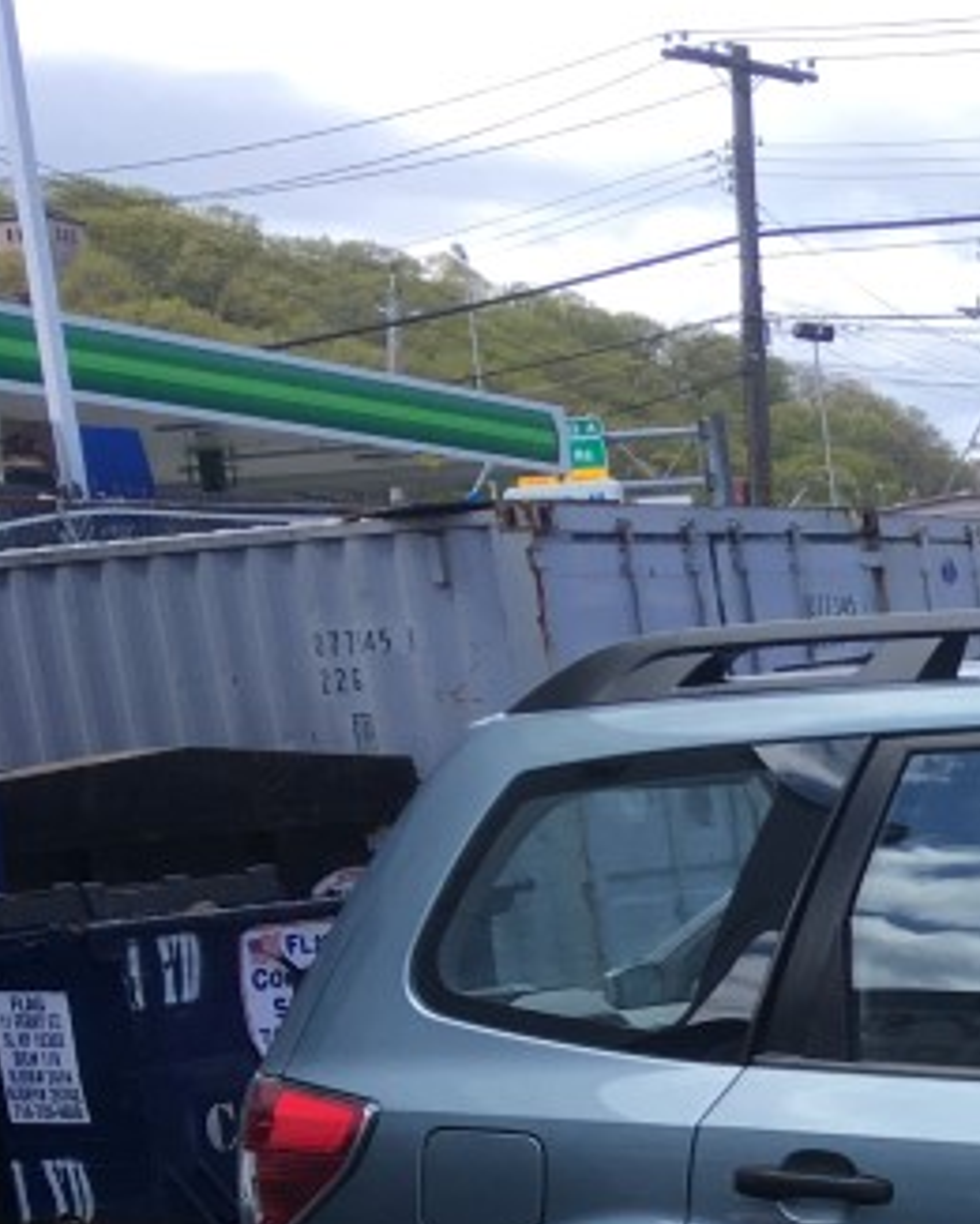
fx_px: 3225
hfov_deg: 14.7
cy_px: 1423
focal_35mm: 89
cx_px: 1851
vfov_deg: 20.3
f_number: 2.2
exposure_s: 1/810
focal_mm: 4.15
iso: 25
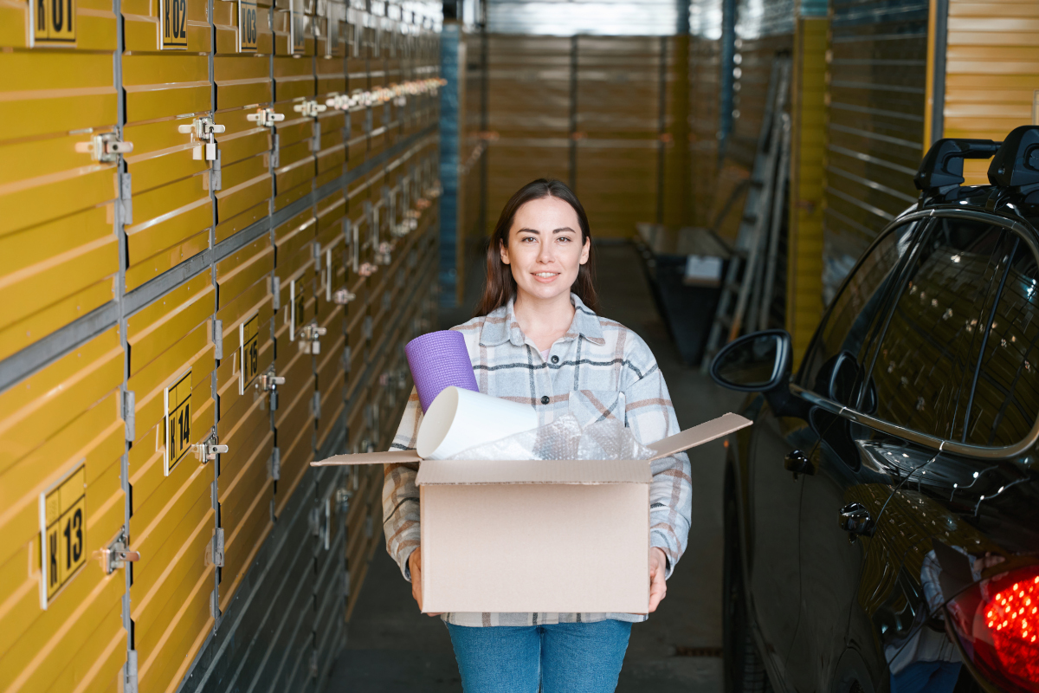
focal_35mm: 70
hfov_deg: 28.8
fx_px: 2020
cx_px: 520
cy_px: 346
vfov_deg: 19.5
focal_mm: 70
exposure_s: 1/250
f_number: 2.8
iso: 500
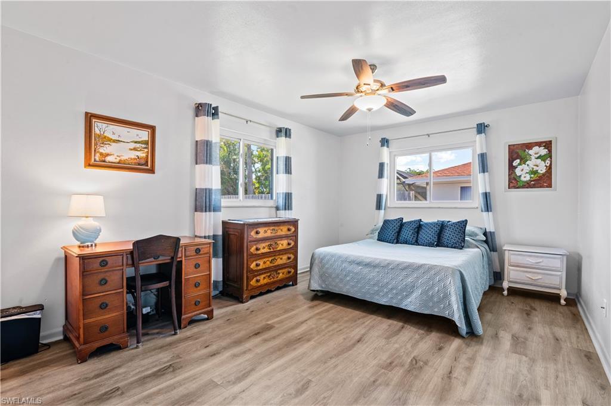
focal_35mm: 16
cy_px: 203
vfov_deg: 73.7
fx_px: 271
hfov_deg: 96.8
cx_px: 306
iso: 320
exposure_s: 1/1.25
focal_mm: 16
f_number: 10
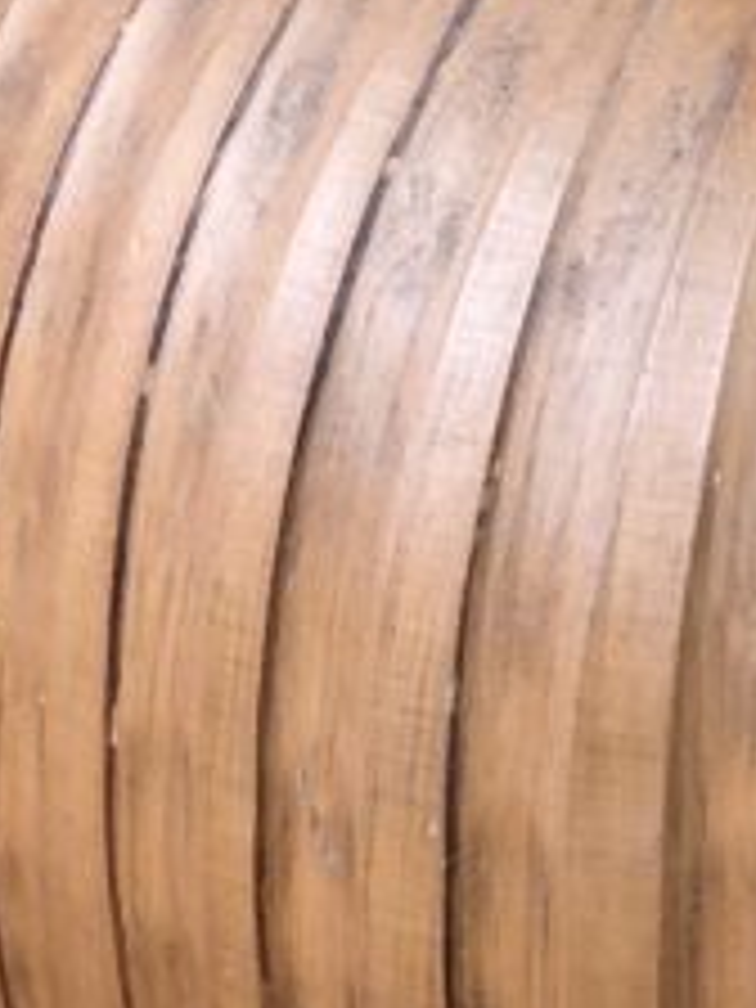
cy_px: -130
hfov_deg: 6.2
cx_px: 1197
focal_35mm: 238
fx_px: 6930
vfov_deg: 8.3
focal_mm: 6
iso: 40
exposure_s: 1/50
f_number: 2.4
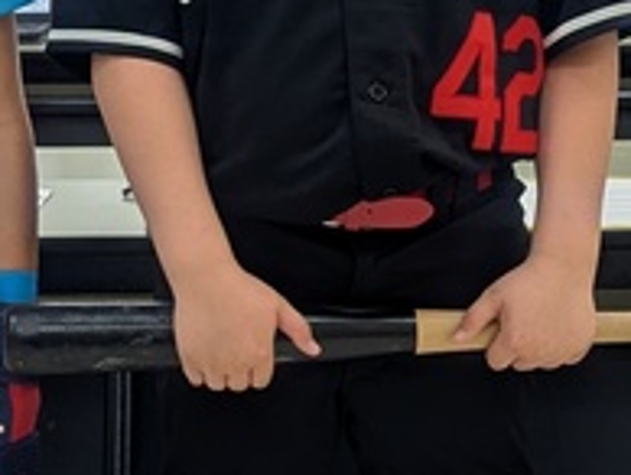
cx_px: 351
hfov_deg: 15.5
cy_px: 392
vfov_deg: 11.6
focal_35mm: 127
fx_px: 2318
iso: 74
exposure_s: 1/27.2
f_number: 1.85
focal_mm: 6.81
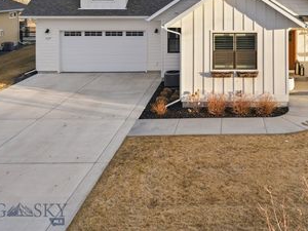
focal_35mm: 40
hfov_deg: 45.4
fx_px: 356
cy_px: 40
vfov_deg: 34.6
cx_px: 227
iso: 140
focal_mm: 8.7
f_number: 1.8
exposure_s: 1/640
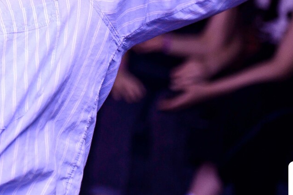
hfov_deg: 17.9
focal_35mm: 106
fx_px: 862
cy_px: -76
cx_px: -101
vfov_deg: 12.4
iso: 400
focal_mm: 35
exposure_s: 1/200
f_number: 1.8
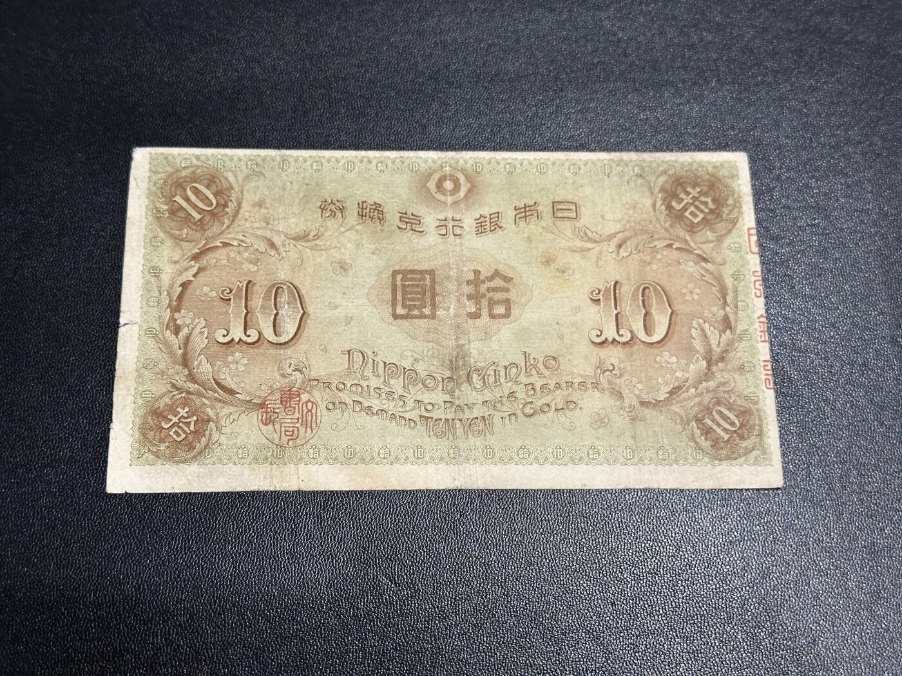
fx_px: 1251
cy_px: 338
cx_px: 451
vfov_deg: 30.3
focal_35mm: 48
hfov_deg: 39.7
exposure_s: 1/50
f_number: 1.78
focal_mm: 6.86
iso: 125
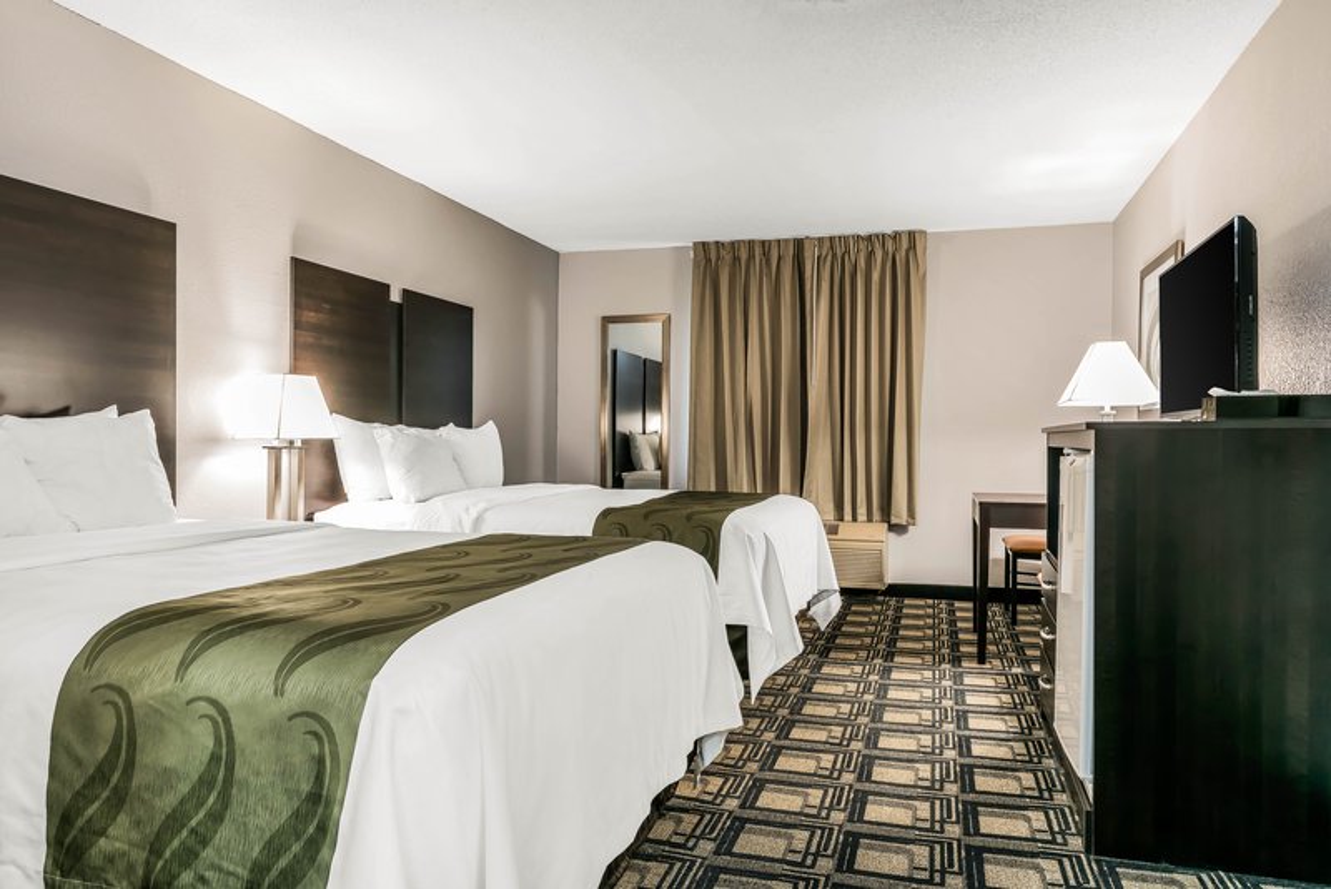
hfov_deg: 73.7
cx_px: 666
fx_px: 888
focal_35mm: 24
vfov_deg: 53.2
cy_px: 444
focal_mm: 24
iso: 400
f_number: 13
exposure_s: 1/1.25
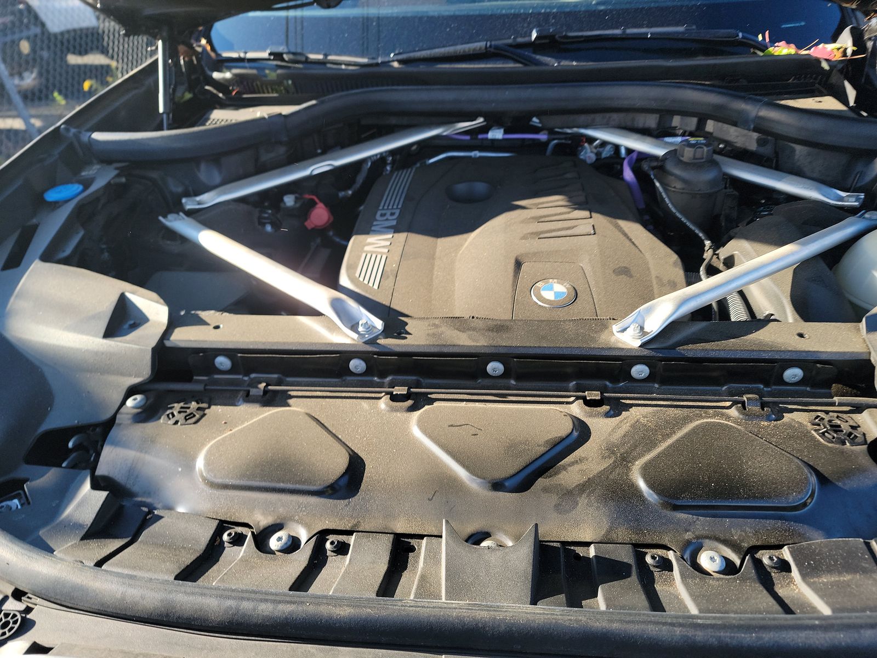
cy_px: 329
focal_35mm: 24
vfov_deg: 56.8
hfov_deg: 71.6
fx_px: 608
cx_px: 438
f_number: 1.8
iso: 50
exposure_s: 1/143
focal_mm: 6.7
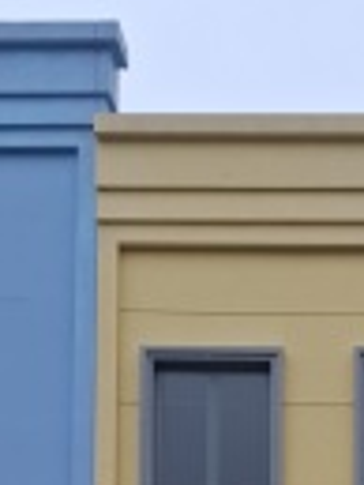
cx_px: 377
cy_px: 767
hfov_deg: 17.5
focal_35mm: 82
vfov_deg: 19.9
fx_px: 1148
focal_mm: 5.54
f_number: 1.8
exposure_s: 1/625
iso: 50
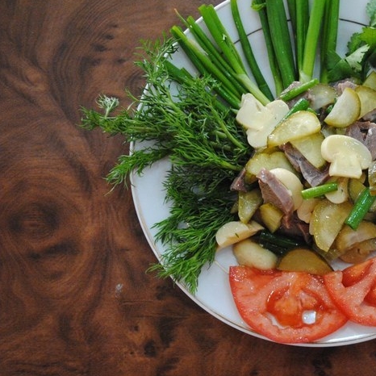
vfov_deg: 30.0
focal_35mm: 57
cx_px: 321
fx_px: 700
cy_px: 167
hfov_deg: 29.1
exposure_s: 1/25
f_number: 4.2
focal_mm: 26
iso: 1600
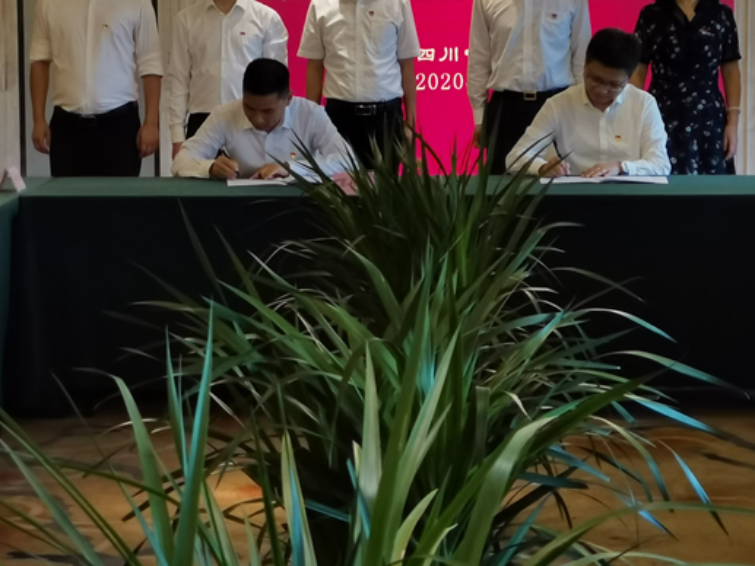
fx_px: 2836
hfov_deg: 15.2
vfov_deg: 11.4
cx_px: 421
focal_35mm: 130
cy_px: 171
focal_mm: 7.48
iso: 200
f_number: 2.4
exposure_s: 1/60
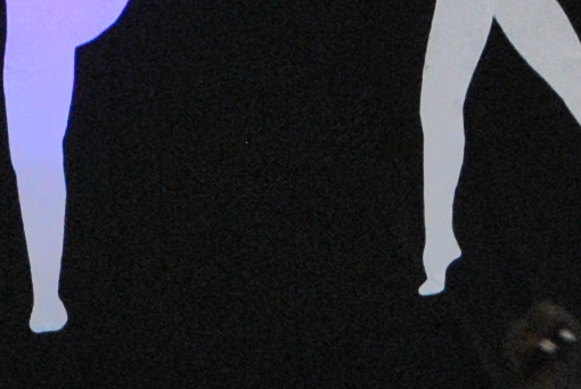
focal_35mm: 626
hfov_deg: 3.3
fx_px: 10117
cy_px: 276
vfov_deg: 2.2
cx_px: 252
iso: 800
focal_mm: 55
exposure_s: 1/200
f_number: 7.1
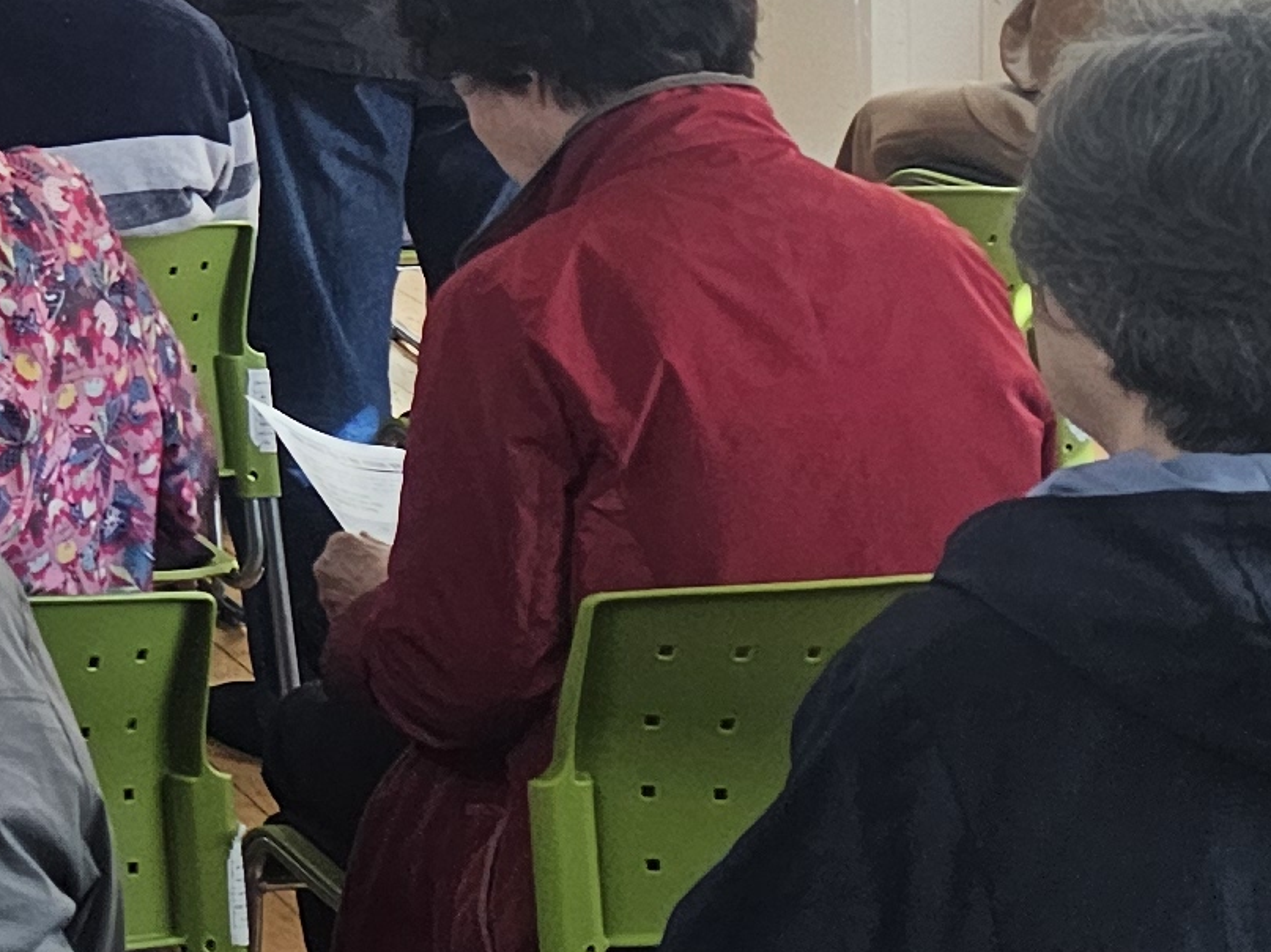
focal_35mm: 114
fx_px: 4185
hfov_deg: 14.6
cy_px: -494
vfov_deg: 12.3
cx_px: -1186
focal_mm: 6.3
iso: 125
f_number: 1.7
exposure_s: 1/120
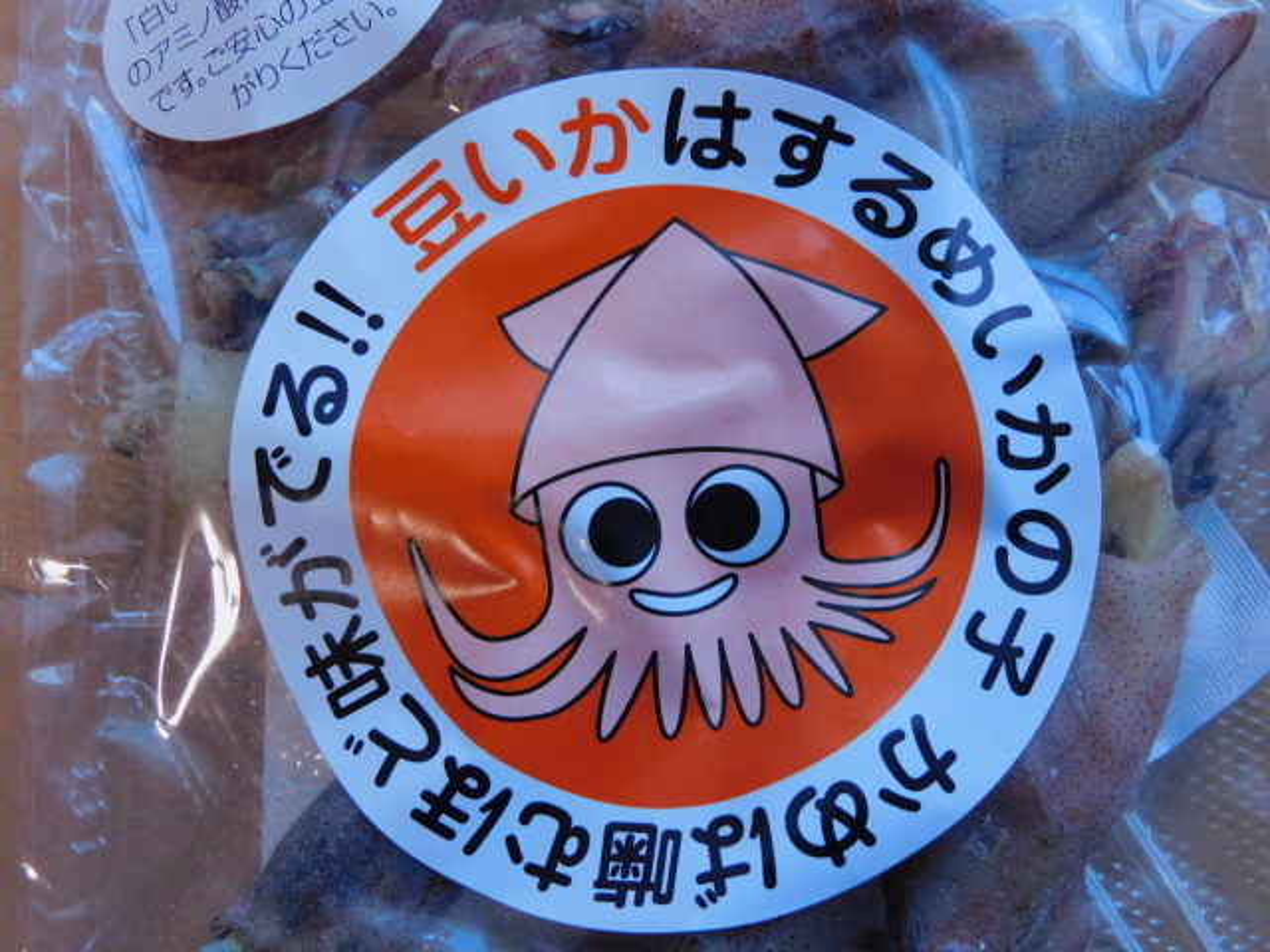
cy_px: 476
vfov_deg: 26.6
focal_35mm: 55
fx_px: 2018
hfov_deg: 34.9
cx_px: 635
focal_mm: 9.9
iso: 320
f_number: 4
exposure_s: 1/30
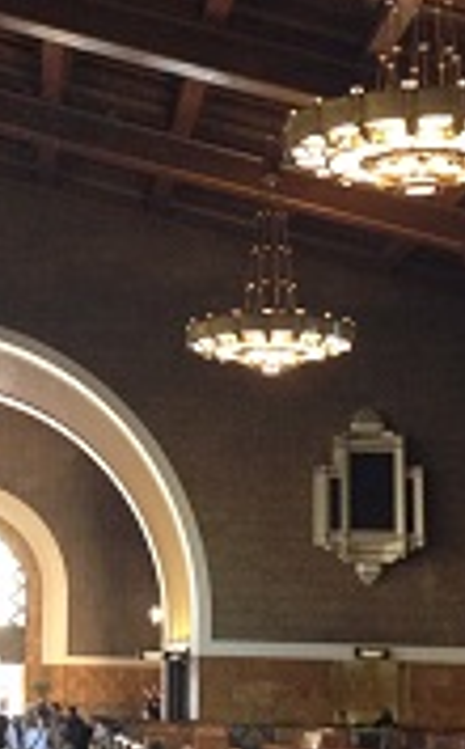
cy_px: 349
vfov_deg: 19.9
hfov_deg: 12.3
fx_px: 2138
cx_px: 4
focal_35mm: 105
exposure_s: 1/20
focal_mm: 4.28
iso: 200
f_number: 2.4
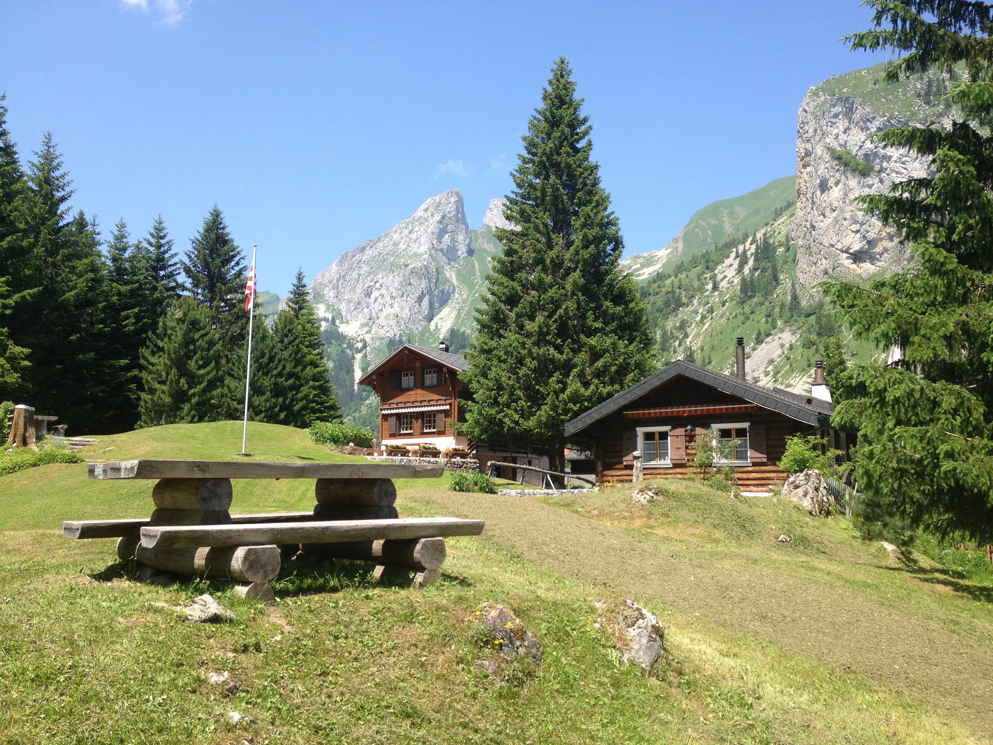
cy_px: 372
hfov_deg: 52.6
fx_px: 1004
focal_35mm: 35
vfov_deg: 40.7
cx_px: 496
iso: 50
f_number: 2.4
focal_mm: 4.28
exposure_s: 1/812
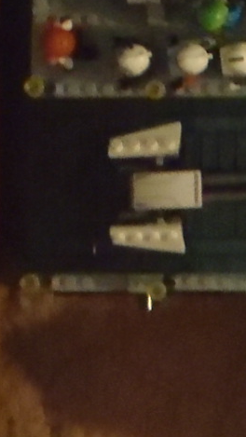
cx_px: 516
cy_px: -184
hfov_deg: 5.9
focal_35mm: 200
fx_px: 2318
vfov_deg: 10.5
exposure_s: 1/8
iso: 800
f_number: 4.3
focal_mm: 7.57
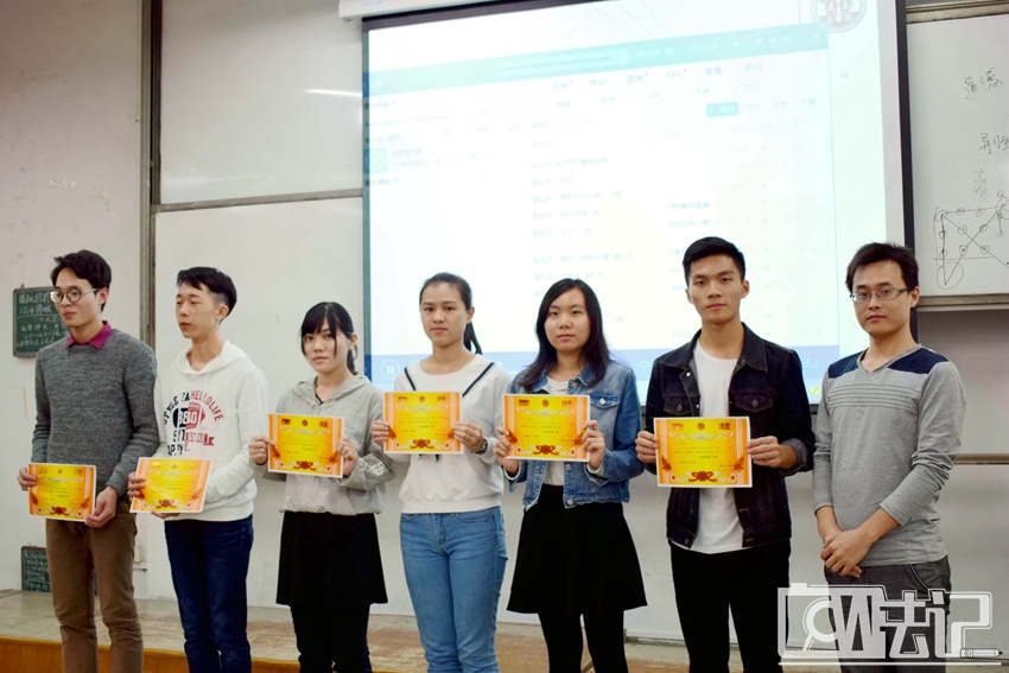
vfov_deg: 36.9
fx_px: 1009
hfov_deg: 53.1
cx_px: 504
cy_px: 336
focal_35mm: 36
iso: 320
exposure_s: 1/60
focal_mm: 24
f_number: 4
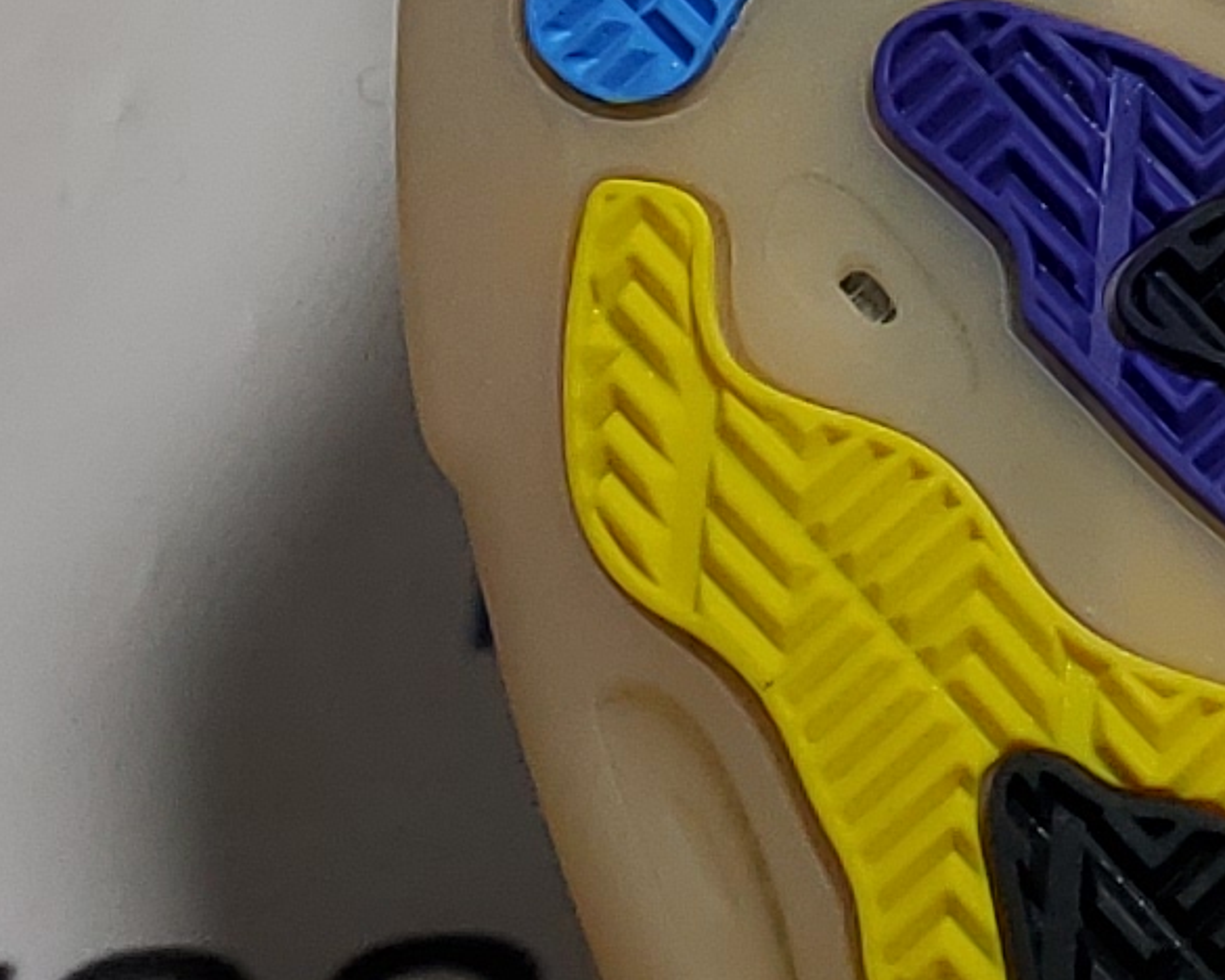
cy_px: -928
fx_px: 6345
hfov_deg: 10.6
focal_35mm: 175
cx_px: 1933
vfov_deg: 8.4
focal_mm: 4.3
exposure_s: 1/710
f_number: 1.5
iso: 50
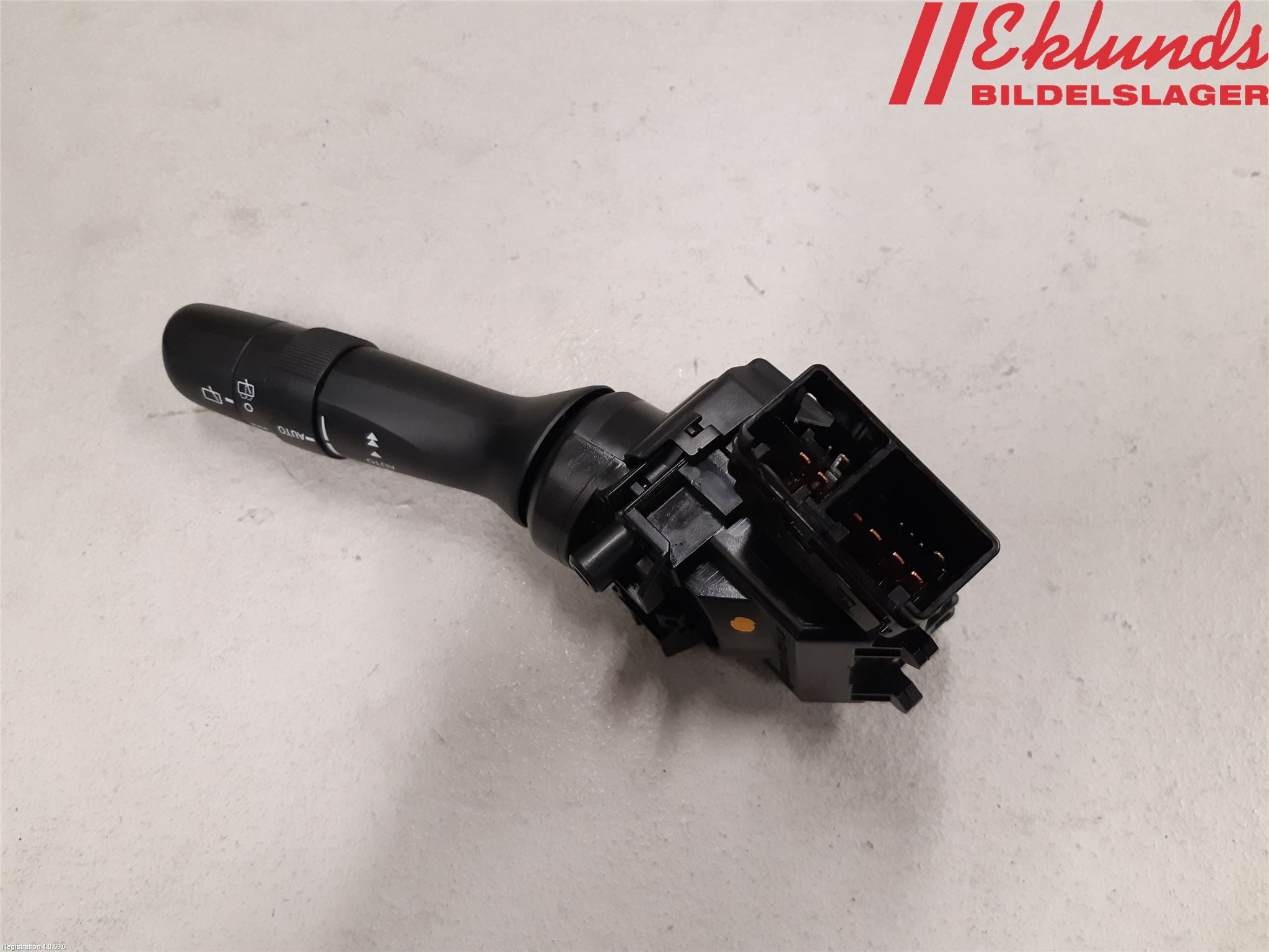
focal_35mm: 26
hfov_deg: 67.3
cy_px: 476
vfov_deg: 53.1
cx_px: 634
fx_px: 953
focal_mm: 3.93
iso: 200
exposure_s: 1/50
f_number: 1.7
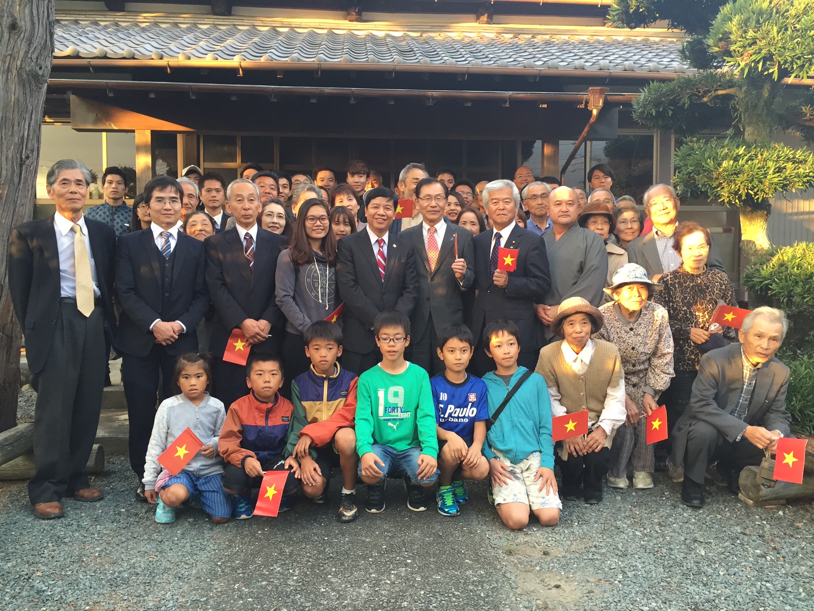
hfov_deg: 61.7
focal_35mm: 29
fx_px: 682
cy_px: 306
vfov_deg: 48.2
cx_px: 407
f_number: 2.2
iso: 32
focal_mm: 4.15
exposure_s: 1/30
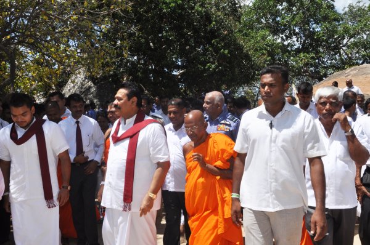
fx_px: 369
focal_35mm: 36
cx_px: 185
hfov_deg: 53.2
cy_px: 122
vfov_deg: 36.8
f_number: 22
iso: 400
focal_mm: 24
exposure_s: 1/200
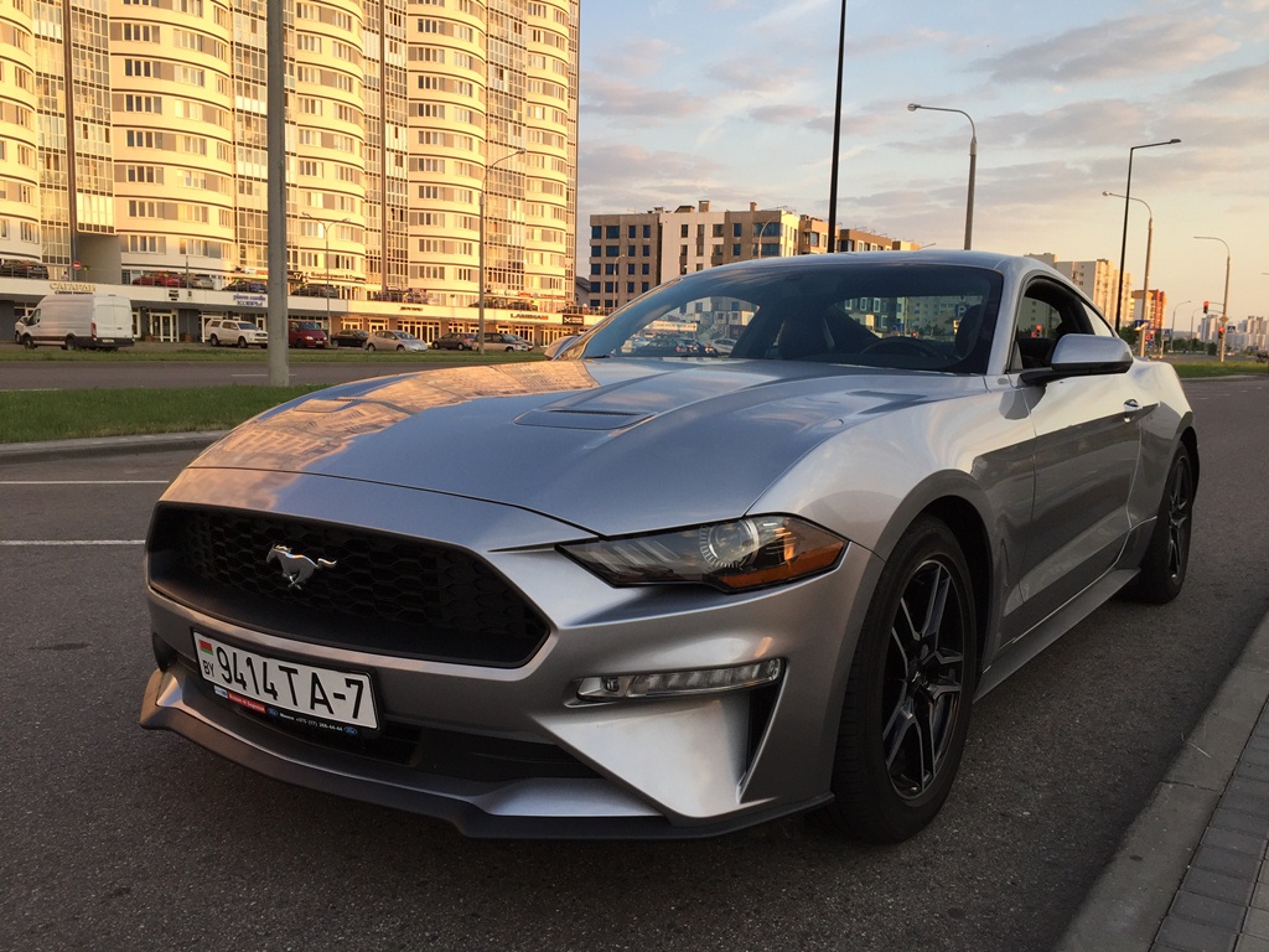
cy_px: 476
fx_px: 1063
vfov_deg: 48.2
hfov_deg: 61.7
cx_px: 634
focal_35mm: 29
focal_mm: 4.15
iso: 32
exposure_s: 1/229
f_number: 2.2
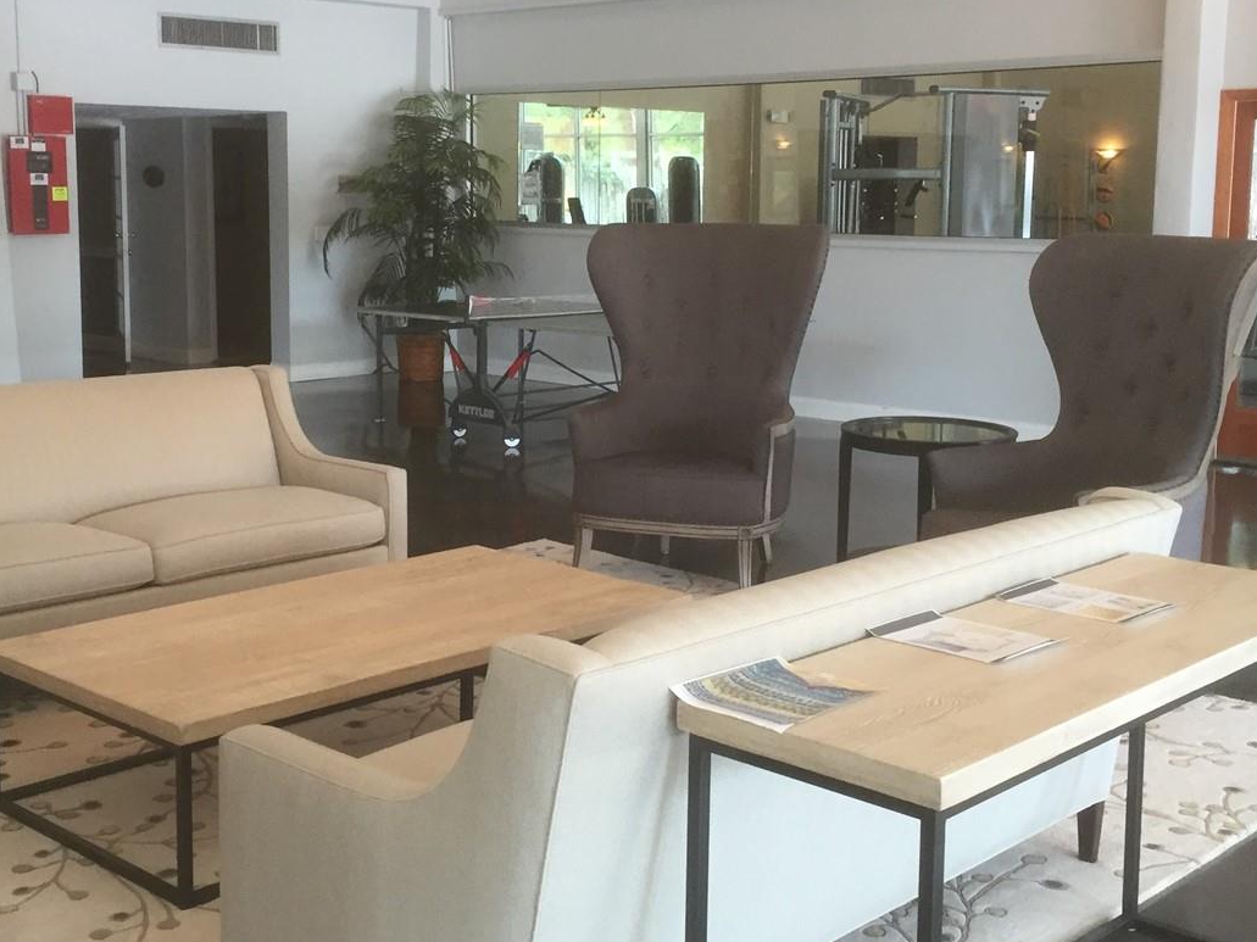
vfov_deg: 32.1
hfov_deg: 42.0
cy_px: 395
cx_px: 543
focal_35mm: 45
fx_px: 1634
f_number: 2.2
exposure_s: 1/30
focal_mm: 4.15
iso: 50
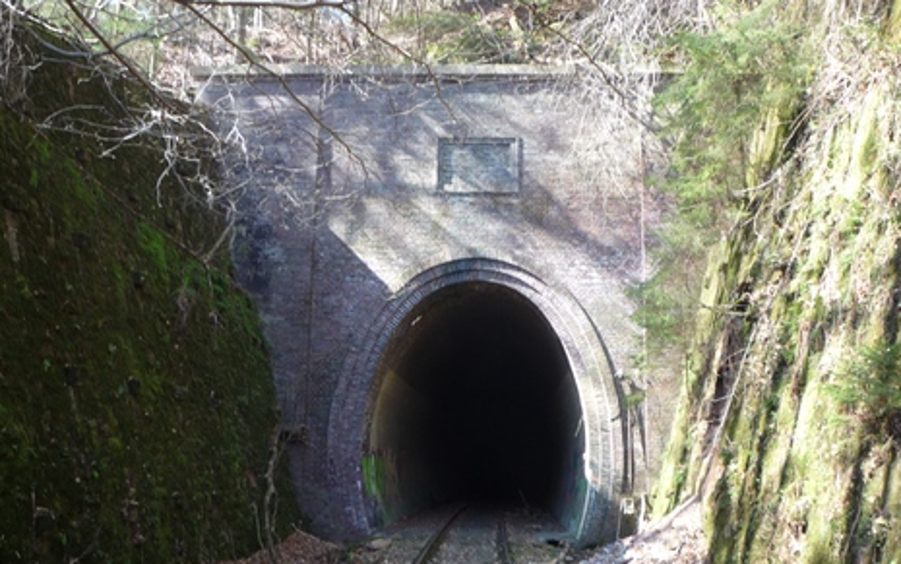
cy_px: 343
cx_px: 463
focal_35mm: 35
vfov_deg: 36.2
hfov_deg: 55.3
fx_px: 860
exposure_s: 1/40
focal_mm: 5.2
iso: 100
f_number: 3.3
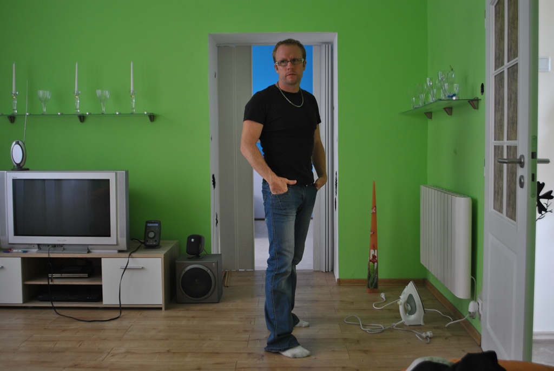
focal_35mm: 36
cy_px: 186
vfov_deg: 37.0
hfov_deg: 53.1
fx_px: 555
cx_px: 277
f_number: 4
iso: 200
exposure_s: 1/30
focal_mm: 24
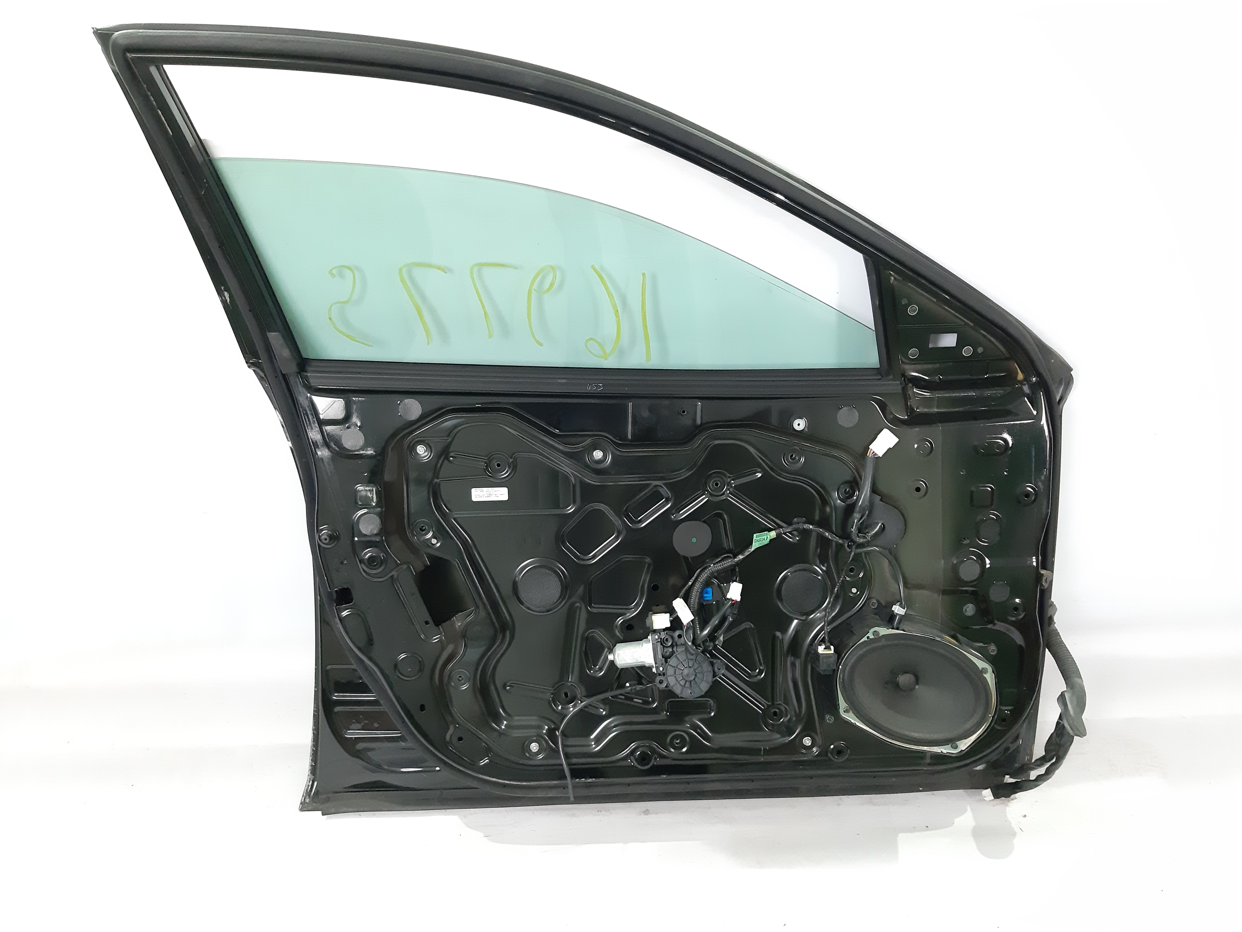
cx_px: 621
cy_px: 466
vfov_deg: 51.4
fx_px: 969
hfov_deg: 65.3
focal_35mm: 27
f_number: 1.7
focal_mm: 3.93
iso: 400
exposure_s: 1/25
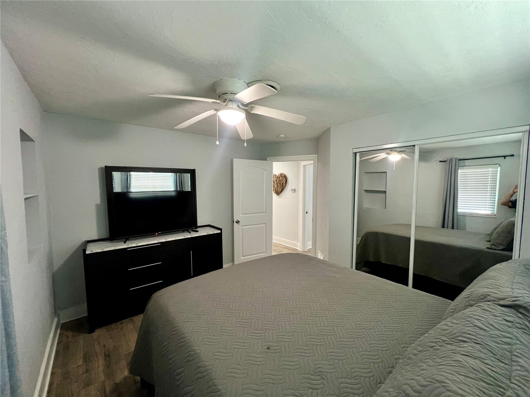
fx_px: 199
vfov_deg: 89.9
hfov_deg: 106.2
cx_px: 265
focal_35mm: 13
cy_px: 198
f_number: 1.8
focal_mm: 1.57
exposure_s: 1/60
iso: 400
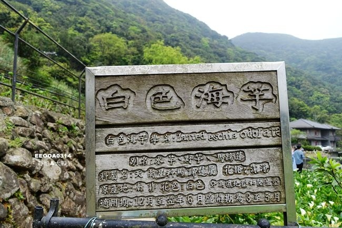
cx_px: 171
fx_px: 275
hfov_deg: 63.7
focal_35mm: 29
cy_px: 114
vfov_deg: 44.9
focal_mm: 10.6
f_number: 3.2
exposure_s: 1/80
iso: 125
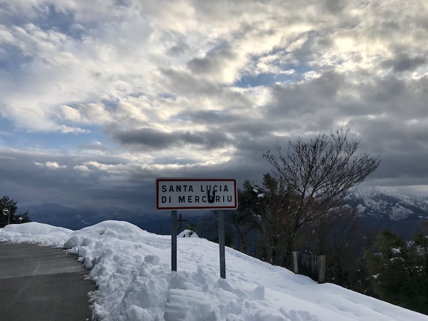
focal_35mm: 28
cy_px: 160
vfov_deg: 49.7
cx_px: 214
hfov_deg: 63.5
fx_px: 346
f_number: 1.8
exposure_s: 1/4000
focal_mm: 3.99
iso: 20
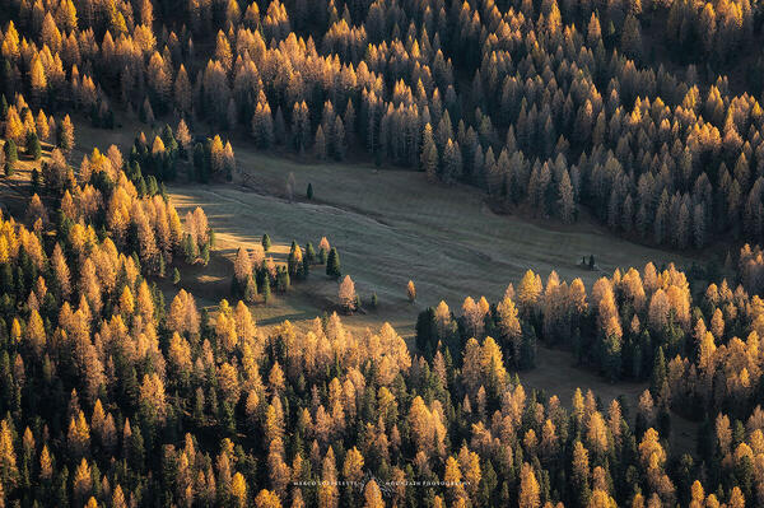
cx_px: 382
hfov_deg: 16.4
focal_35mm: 125
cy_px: 254
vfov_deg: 10.9
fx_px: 2651
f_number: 13
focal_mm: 125
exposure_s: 1/10
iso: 100
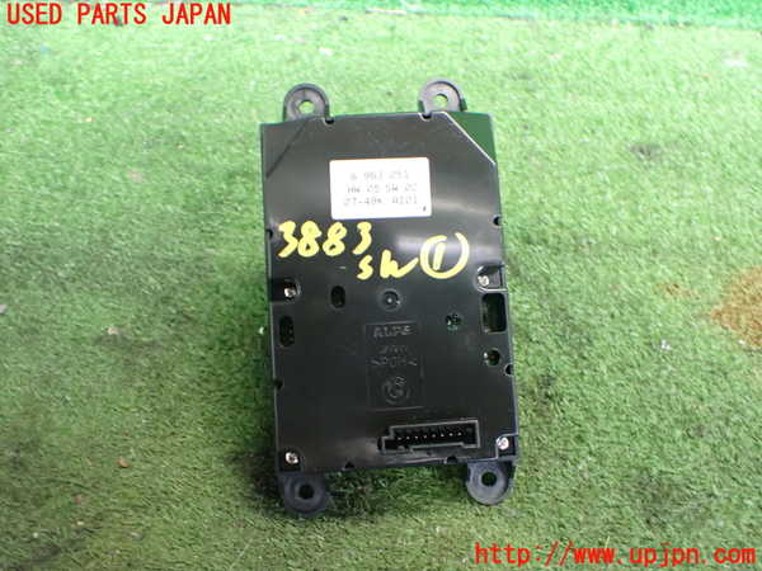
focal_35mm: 30
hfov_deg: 60.0
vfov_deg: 46.8
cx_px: 381
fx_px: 660
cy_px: 286
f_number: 2.3
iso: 800
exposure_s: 1/40
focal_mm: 5.4
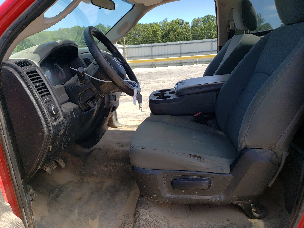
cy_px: 114
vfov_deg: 53.1
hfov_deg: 67.3
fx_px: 228
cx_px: 152
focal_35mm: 26
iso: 50
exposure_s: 1/1429
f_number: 1.5
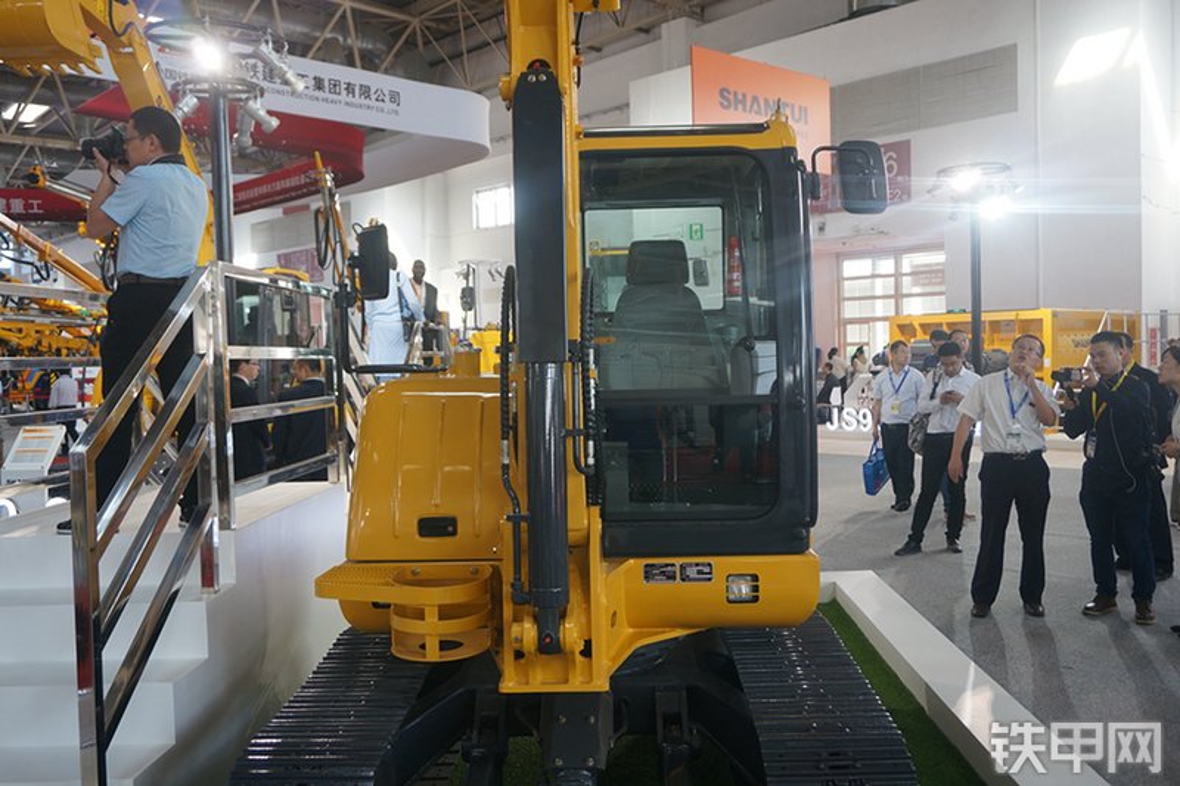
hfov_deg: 59.5
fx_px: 1032
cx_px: 590
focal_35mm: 32
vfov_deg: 41.7
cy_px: 393
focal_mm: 21
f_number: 4
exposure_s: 1/60
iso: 320
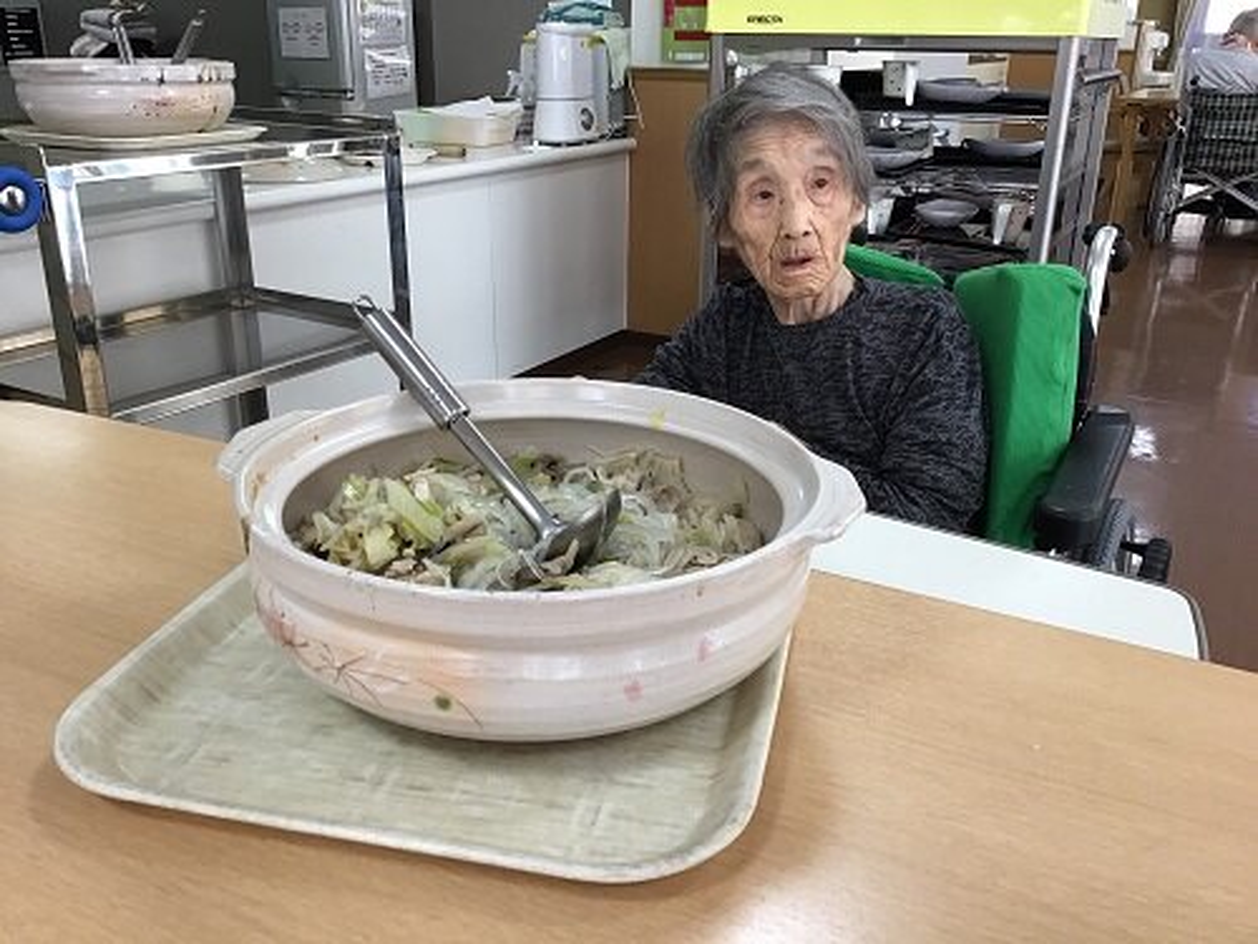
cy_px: 472
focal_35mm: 31
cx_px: 629
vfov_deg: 45.4
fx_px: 1127
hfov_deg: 58.4
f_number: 2.4
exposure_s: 1/40
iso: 32
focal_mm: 3.3
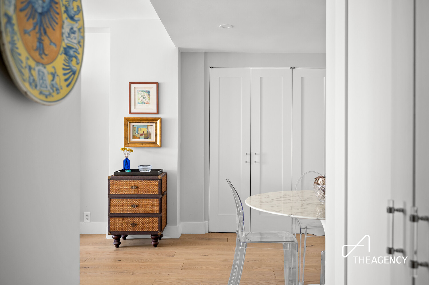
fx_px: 357
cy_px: 142
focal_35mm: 30
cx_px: 214
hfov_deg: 62.0
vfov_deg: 43.6
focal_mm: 30
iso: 320
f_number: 4
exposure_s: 1/8
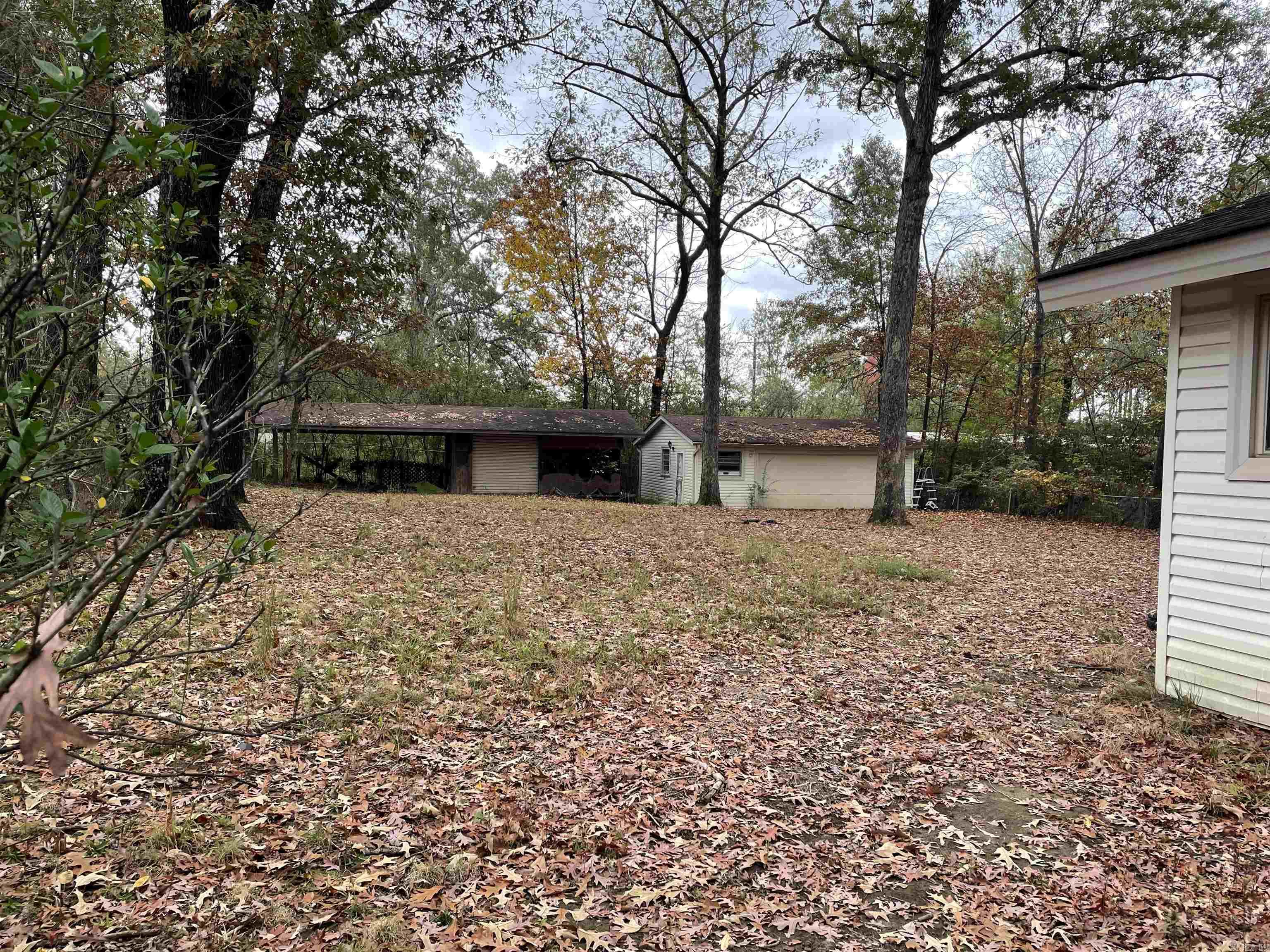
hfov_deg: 67.3
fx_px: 954
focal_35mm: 26
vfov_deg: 53.1
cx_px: 635
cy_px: 476
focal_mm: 4.2
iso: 32
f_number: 1.6
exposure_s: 1/130
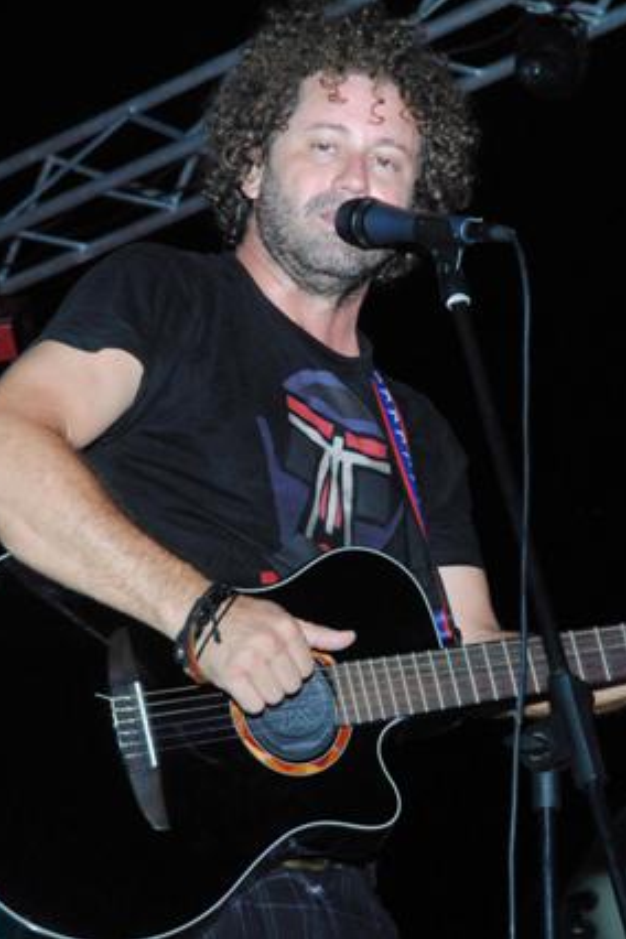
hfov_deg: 9.8
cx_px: 324
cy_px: 468
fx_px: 3651
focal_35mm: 140
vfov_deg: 14.7
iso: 800
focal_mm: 62
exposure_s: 1/30
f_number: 6.3
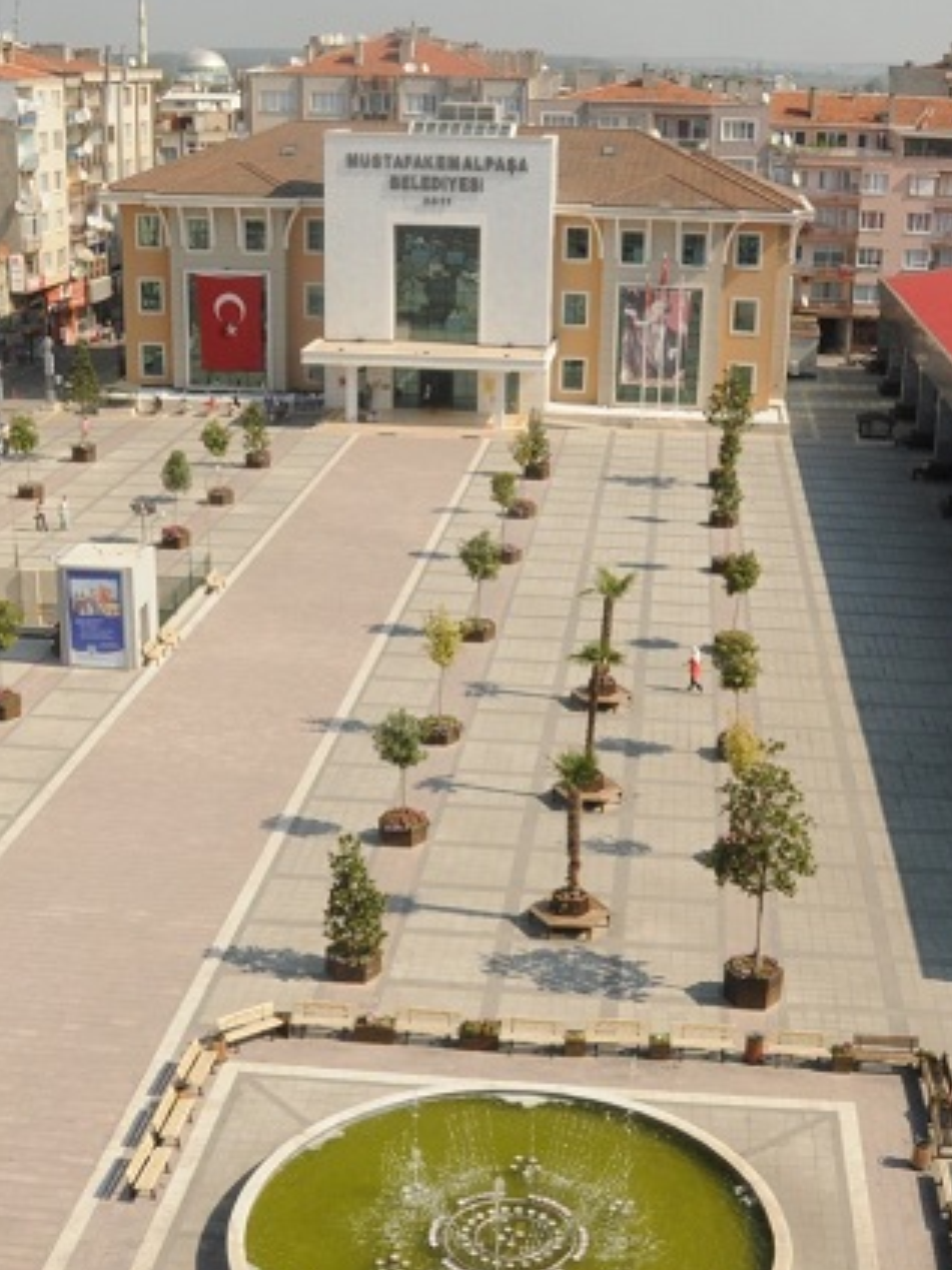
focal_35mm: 49
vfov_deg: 38.9
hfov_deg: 29.6
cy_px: 716
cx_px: 514
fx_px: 1798
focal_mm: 18
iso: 500
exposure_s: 1/160
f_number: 22
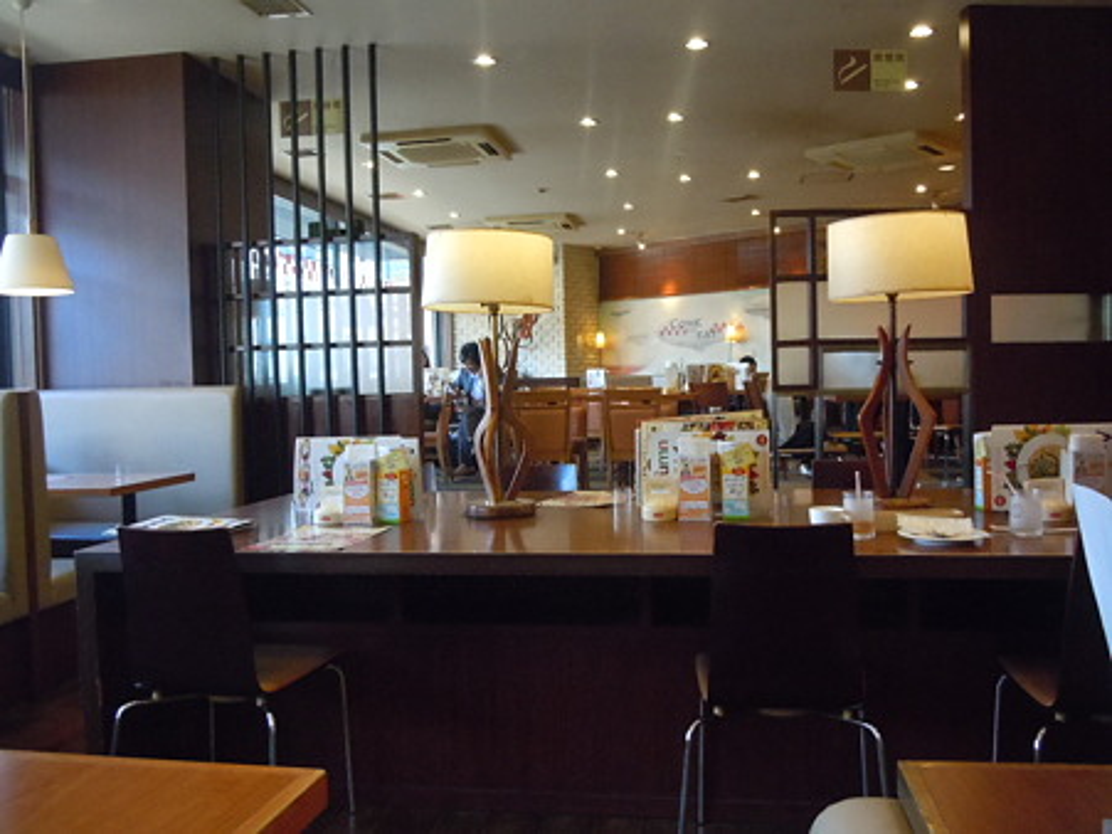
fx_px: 1060
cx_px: 556
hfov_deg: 55.4
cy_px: 417
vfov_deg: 42.9
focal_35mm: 33
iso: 800
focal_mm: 5.9
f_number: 4
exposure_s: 1/60
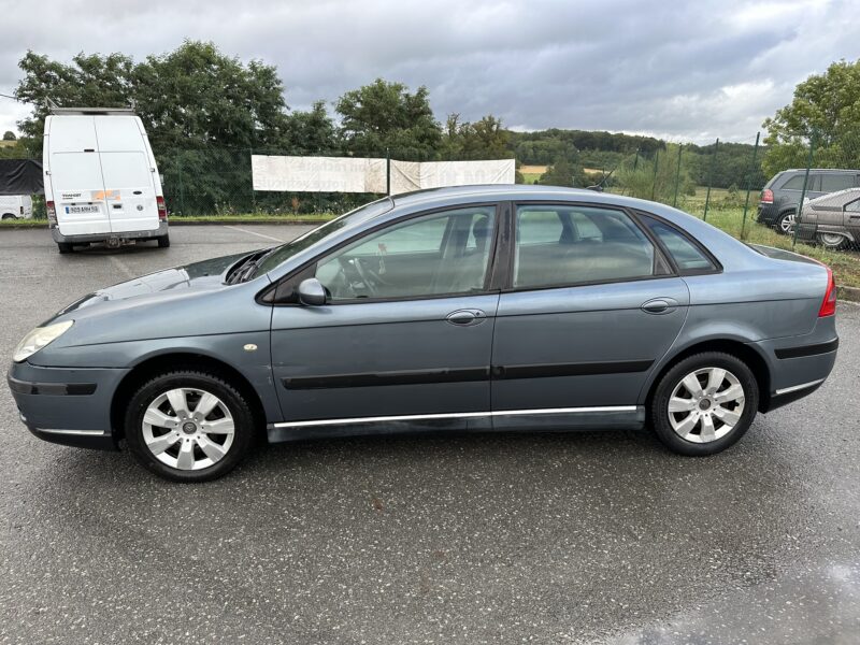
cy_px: 322
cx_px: 430
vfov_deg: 56.8
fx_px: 596
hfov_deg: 71.6
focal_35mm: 24
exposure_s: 1/797
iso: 80
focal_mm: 6.86
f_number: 1.78
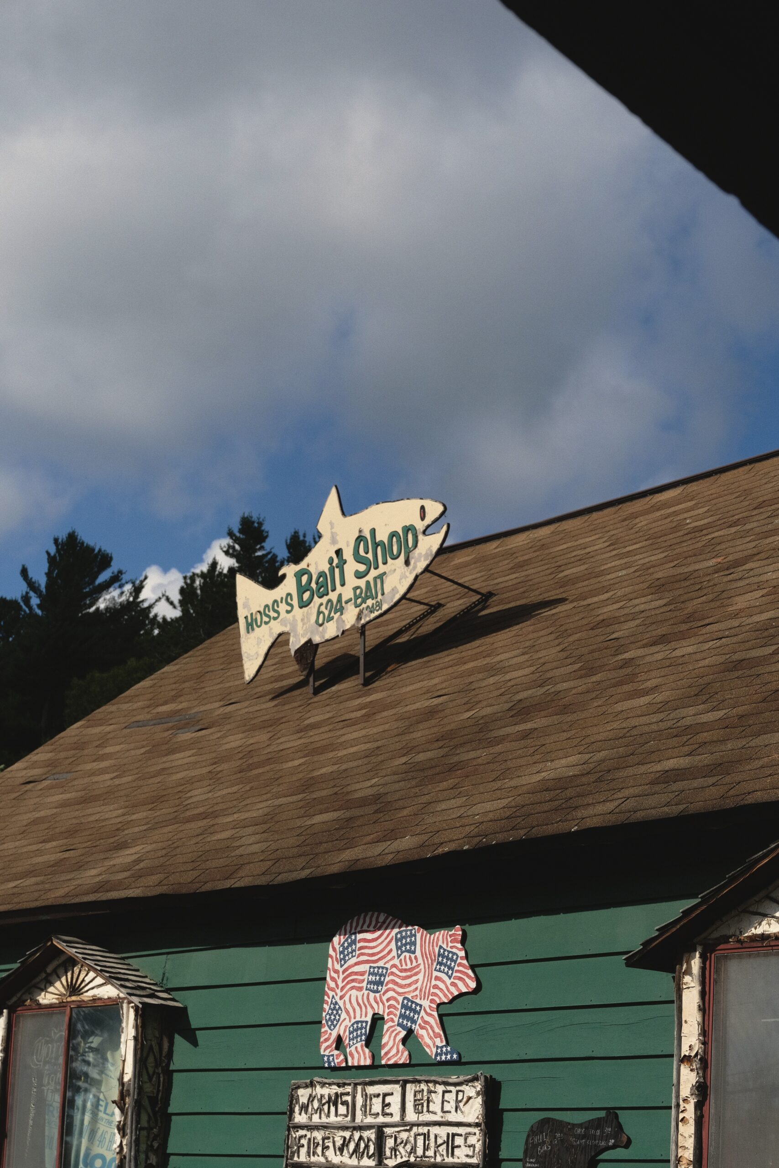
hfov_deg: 18.2
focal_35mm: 75
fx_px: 2434
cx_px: 390
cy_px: 584
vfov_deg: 27.0
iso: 200
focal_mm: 50
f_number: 8
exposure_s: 1/950
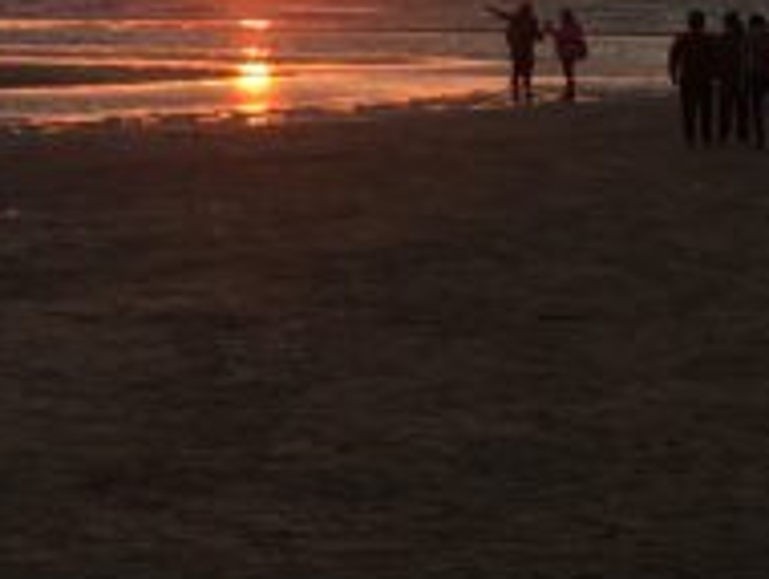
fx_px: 2714
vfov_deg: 11.8
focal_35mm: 122
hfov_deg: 16.1
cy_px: -223
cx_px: 279
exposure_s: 1/450
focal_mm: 4.15
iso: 25
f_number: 2.2
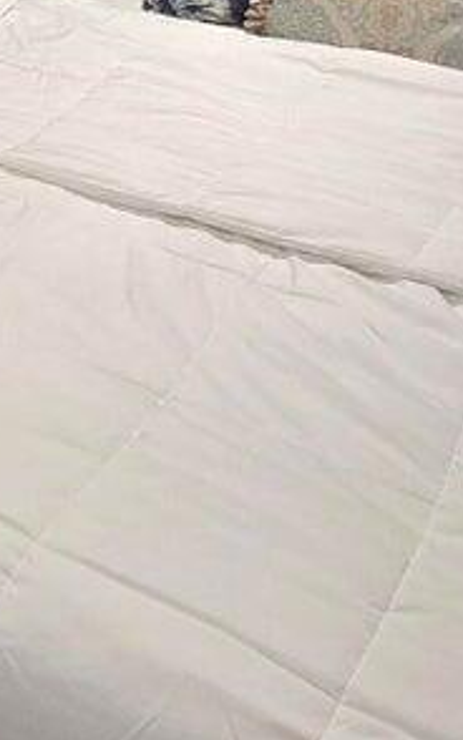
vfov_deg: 29.4
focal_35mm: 64
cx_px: -215
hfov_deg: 18.3
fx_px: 1291
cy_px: -35
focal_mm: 2.2
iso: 200
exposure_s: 1/60.2
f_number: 2.2
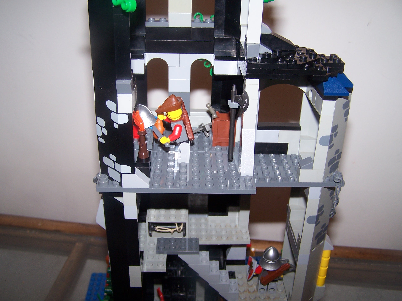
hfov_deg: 49.0
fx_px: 441
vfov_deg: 37.7
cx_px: 201
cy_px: 150
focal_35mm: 38
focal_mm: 6.3
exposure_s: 1/60
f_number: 2.8
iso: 80
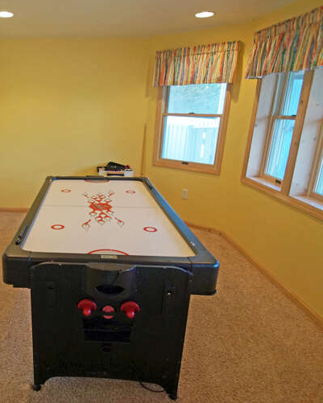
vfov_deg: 70.9
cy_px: 204
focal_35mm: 24
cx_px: 72
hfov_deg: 55.8
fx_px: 283
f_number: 4
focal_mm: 11
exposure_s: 1/60
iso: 500
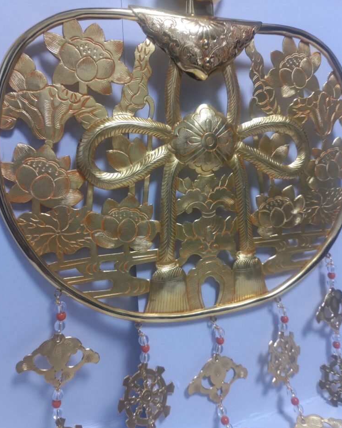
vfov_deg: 62.2
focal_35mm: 28
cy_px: 206
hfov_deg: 51.5
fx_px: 354
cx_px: 172
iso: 246
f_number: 1.79
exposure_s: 1/100
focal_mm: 4.8
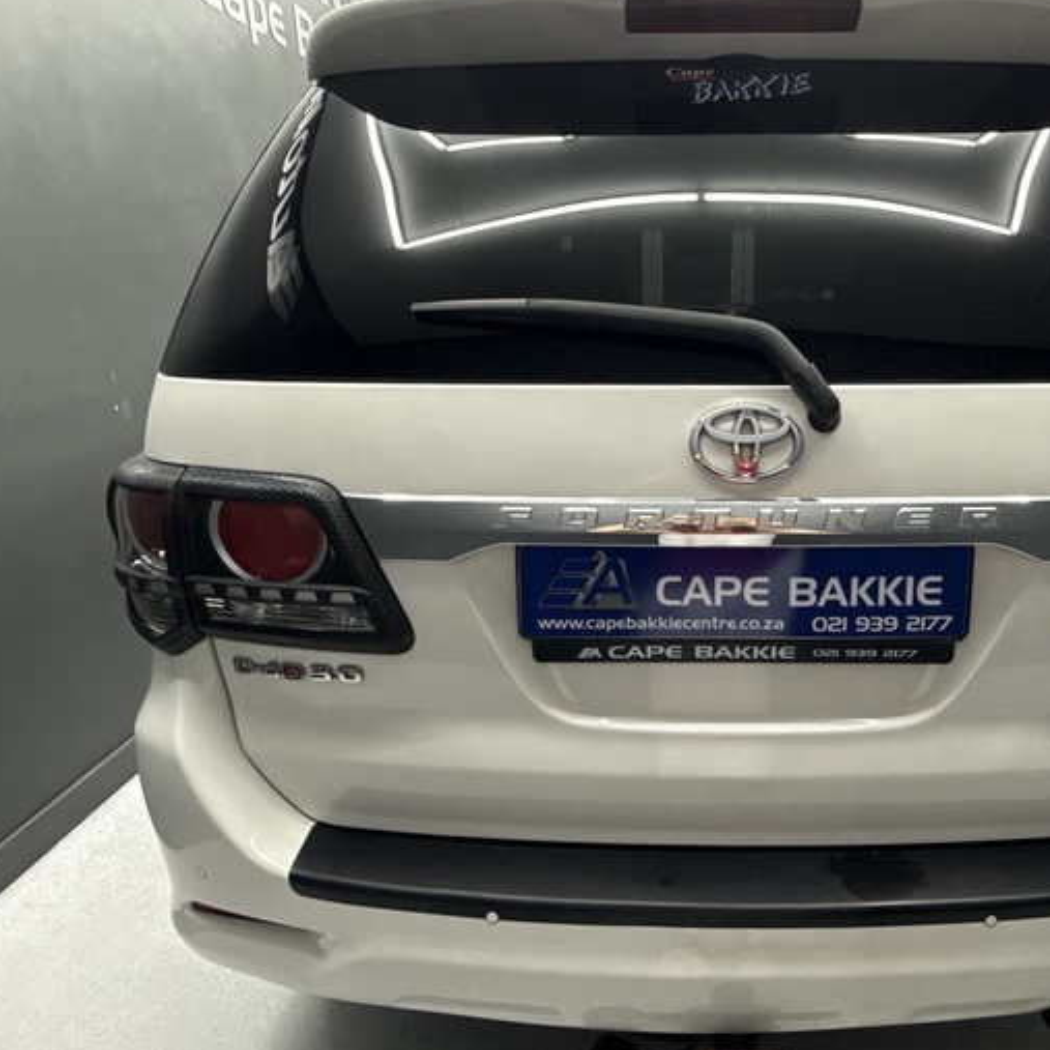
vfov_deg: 62.9
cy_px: 534
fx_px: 858
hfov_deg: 61.7
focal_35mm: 25
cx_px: 681
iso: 200
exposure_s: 1/50
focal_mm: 2.22
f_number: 2.2
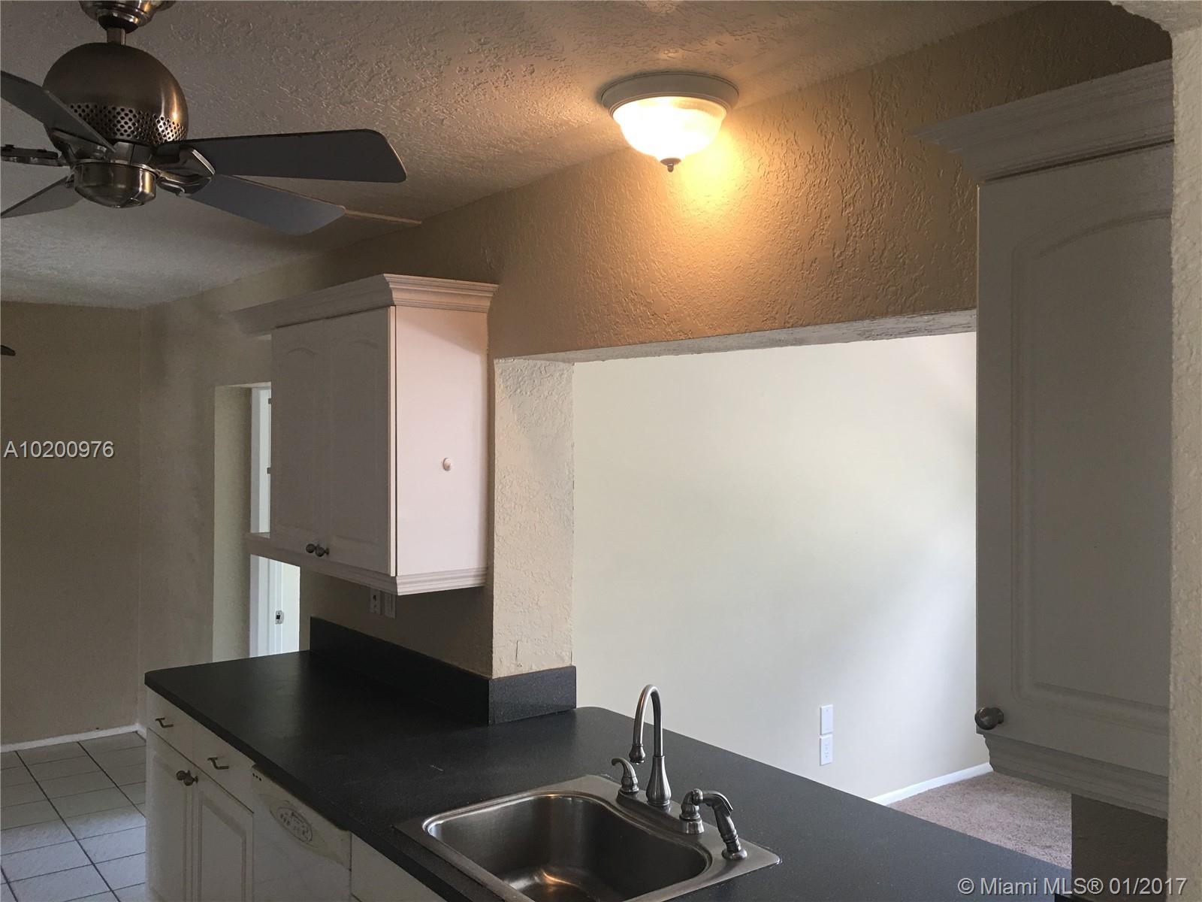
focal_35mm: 29
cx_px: 601
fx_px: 1007
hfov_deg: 61.7
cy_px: 451
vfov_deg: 48.2
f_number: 2.2
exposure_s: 1/30
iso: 40
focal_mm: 4.15
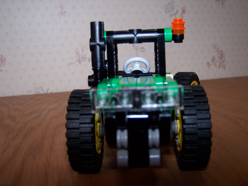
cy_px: 93
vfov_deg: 37.7
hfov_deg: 49.0
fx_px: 272
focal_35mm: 38
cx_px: 124
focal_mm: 6.3
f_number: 2.8
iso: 140
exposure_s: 1/60
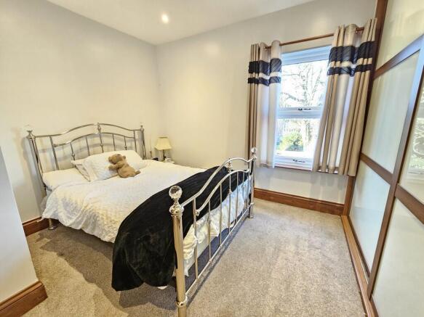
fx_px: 159
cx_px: 212
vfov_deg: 89.9
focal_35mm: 13
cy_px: 158
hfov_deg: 106.2
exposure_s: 1/33
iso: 320
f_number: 2.2
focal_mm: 2.2
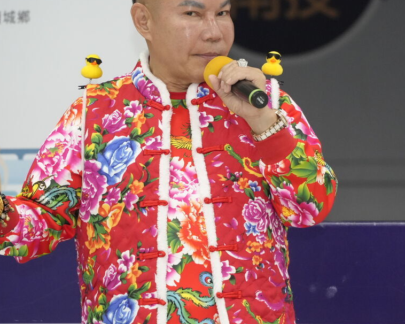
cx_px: 232
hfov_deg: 6.1
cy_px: 156
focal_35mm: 317
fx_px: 3799
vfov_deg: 4.9
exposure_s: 1/200
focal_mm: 200
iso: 5000
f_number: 5.6
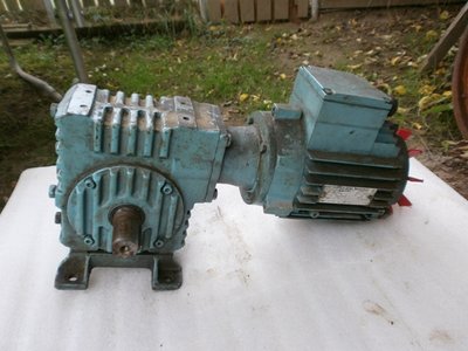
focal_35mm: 27
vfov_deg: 51.4
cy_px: 176
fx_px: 365
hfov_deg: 65.3
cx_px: 234
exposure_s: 1/30
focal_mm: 4.8
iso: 100
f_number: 2.9
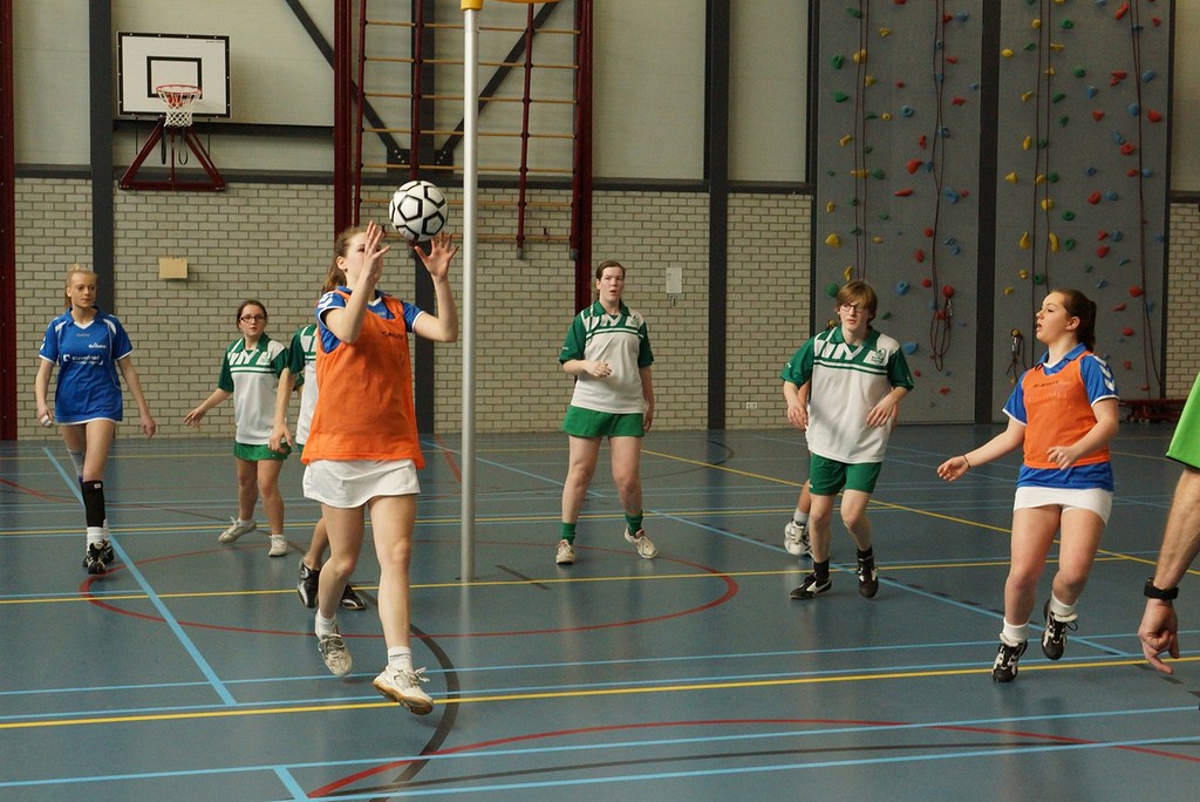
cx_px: 600
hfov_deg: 49.5
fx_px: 1301
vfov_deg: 34.3
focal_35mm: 39
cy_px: 401
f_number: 6.3
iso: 1250
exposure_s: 1/250
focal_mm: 26
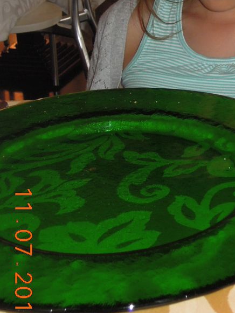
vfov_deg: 20.2
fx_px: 851
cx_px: 241
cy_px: -5
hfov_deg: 15.4
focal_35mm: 94
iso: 200
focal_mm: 7.2
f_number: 3.3
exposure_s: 1/40
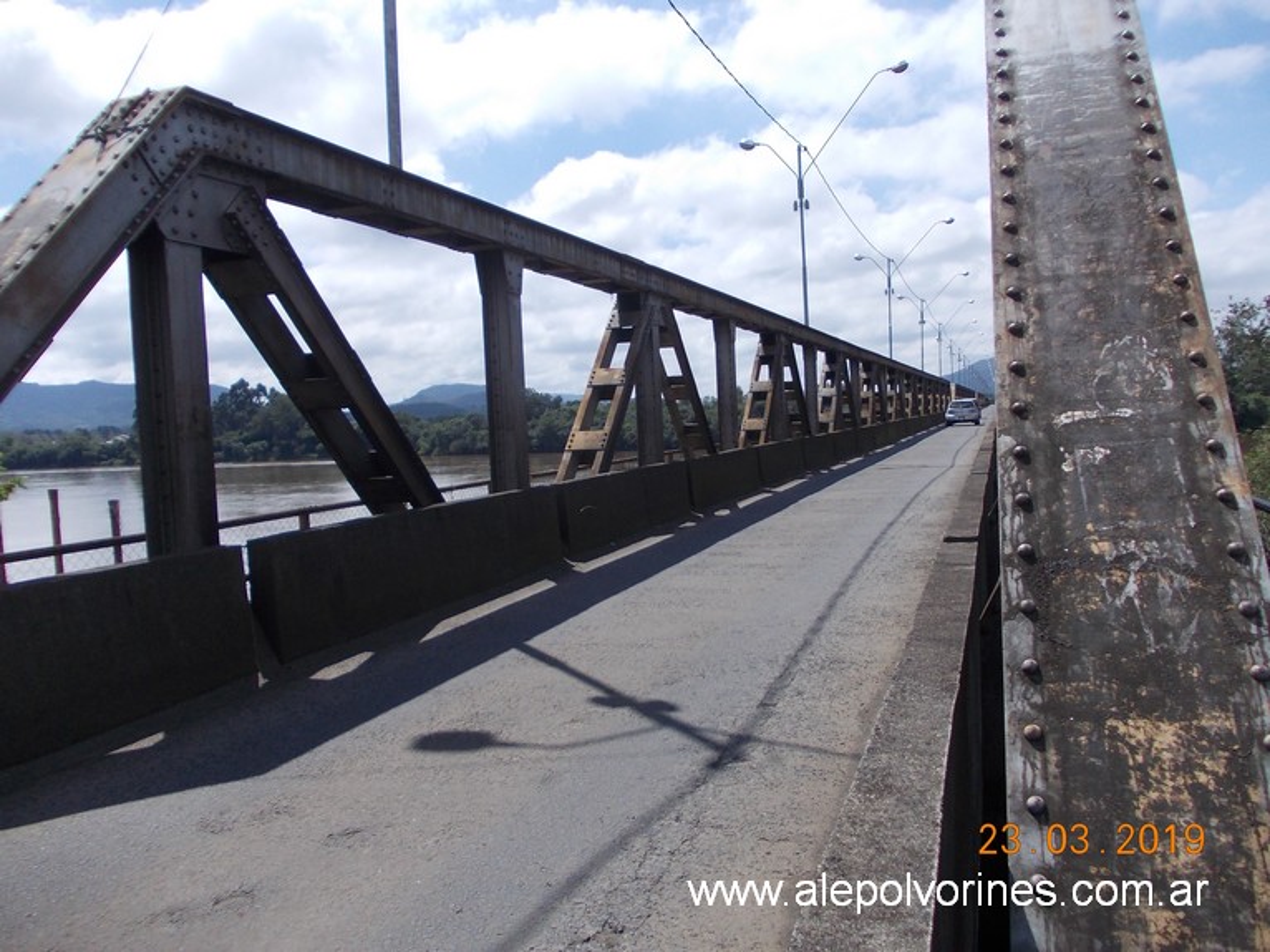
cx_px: 635
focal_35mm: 28
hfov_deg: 63.5
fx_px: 1027
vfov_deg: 49.7
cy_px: 476
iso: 80
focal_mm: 4
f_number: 5.4
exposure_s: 1/500
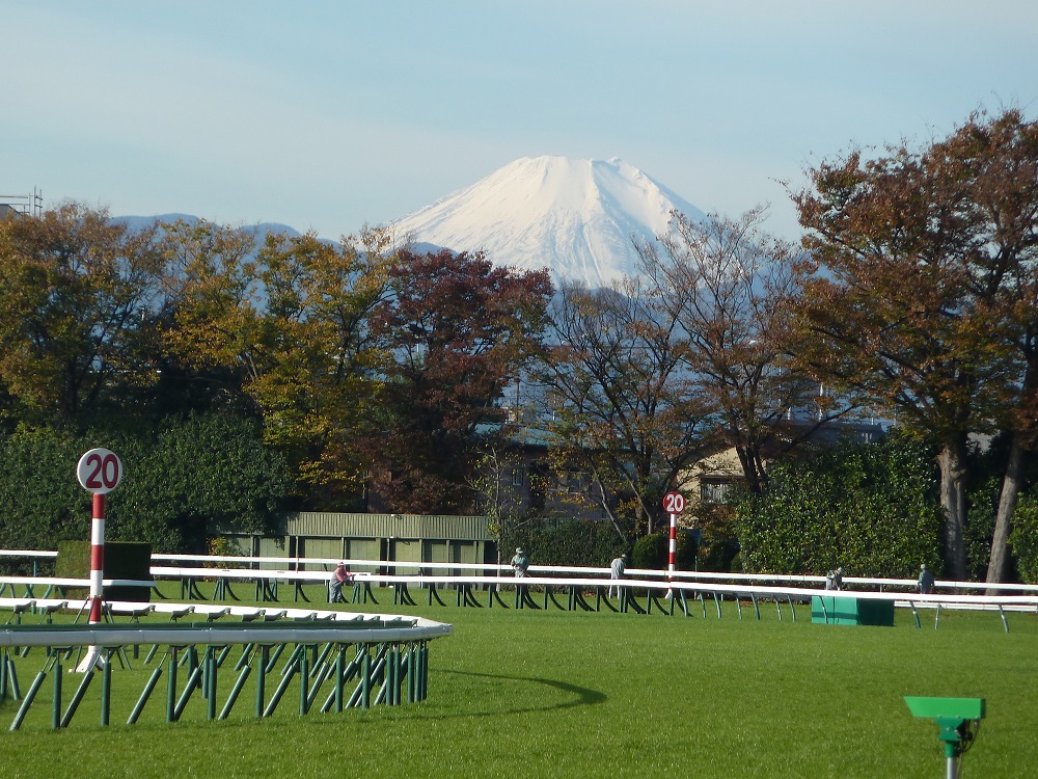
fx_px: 9895
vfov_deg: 4.5
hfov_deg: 6.0
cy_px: 390
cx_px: 519
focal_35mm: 330
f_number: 4.9
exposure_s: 1/250
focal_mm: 49.2
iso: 80
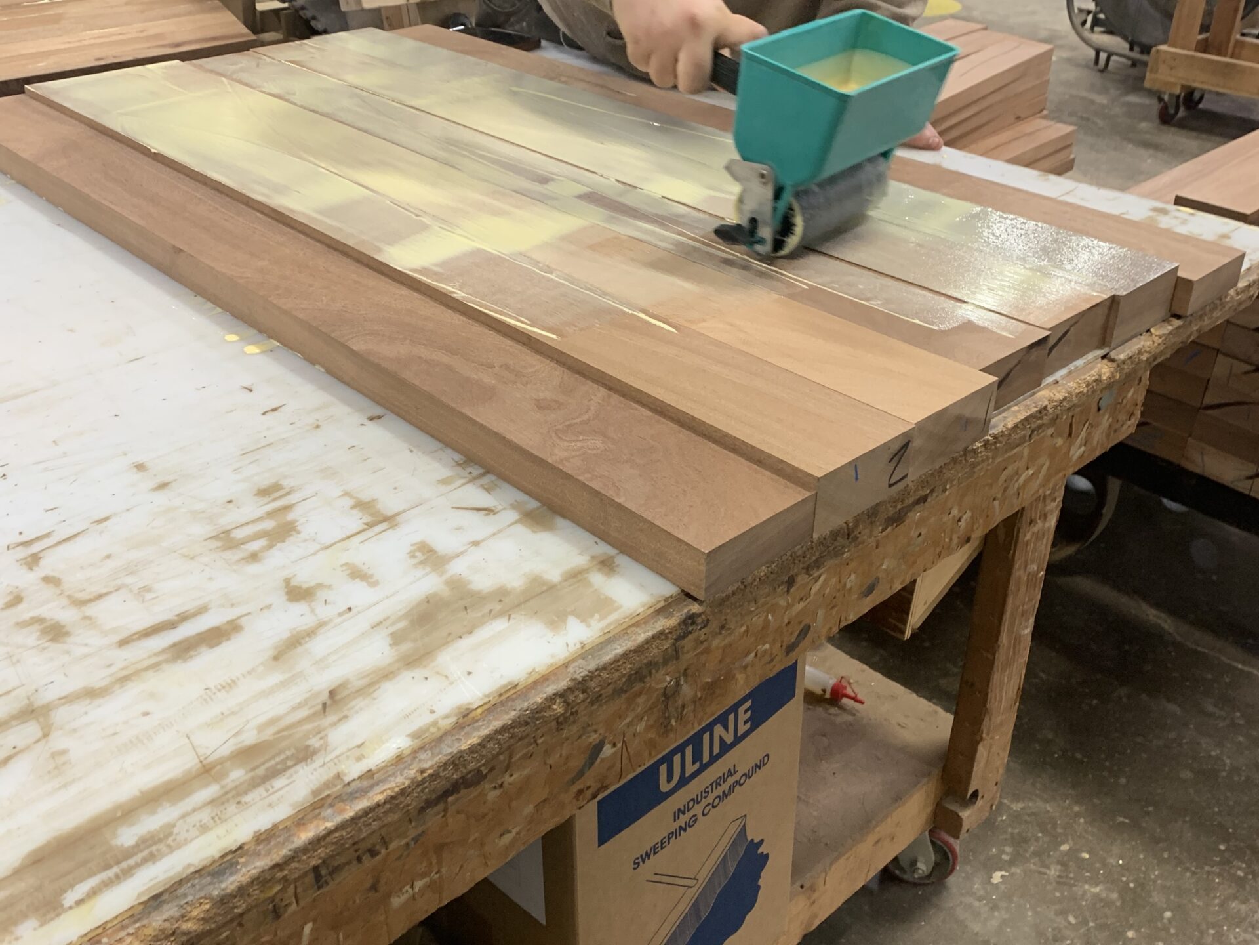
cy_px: 472
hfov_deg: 67.3
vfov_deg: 53.1
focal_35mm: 26
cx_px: 630
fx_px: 946
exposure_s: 1/60
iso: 100
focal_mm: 4.25
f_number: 1.8
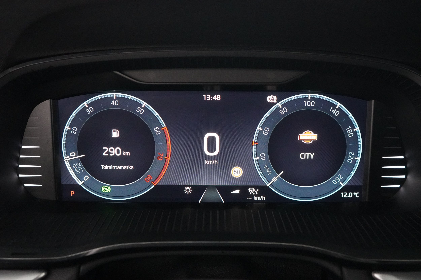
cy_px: 140
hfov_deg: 46.4
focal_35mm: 42
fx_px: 491
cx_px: 210
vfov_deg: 31.9
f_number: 3.5
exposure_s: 1/25
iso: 6400
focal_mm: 28
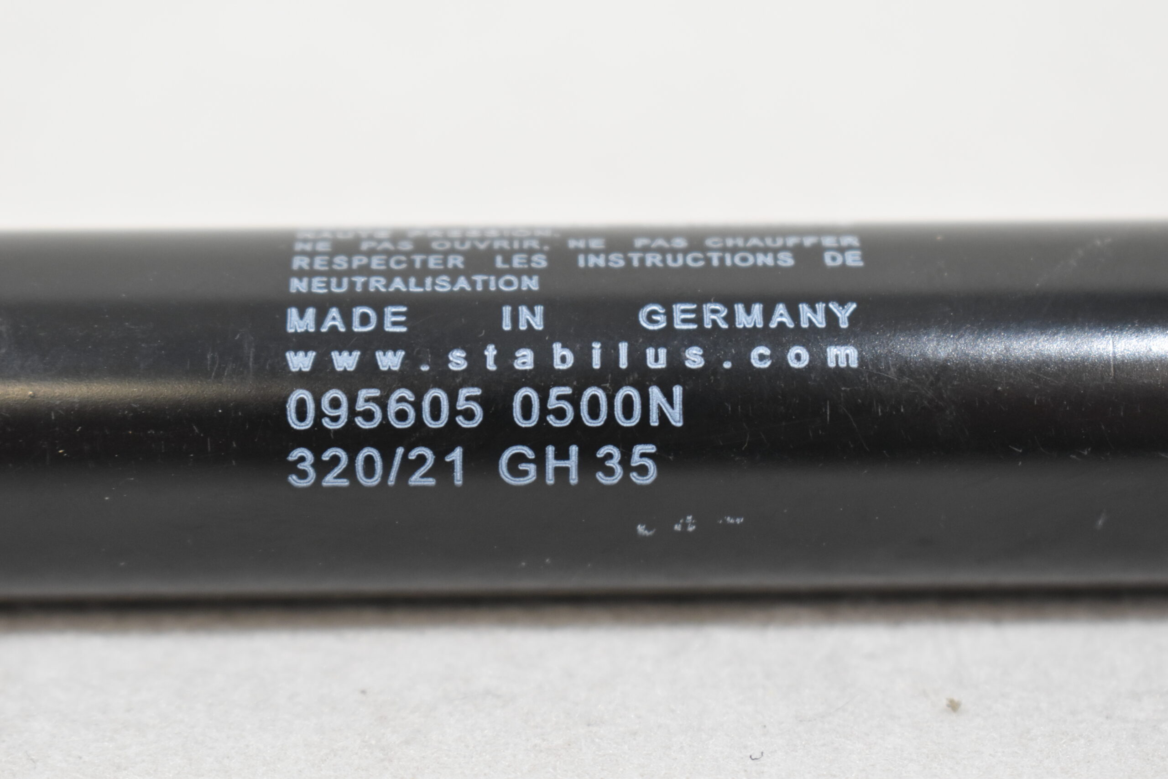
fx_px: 2677
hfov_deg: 24.6
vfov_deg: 16.6
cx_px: 584
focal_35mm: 82
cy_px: 390
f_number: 5.6
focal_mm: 55
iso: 1100
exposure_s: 1/60
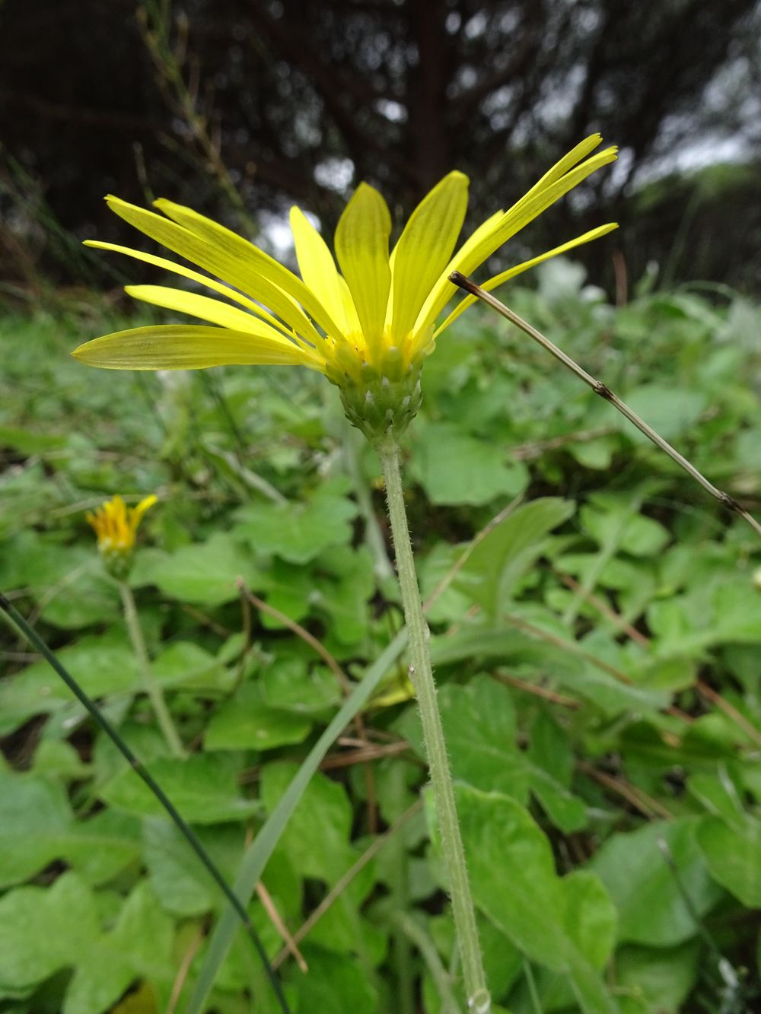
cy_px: 507
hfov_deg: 56.8
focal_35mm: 24
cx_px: 380
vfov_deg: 71.6
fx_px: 703
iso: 200
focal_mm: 4.1
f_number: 3.5
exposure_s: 1/250
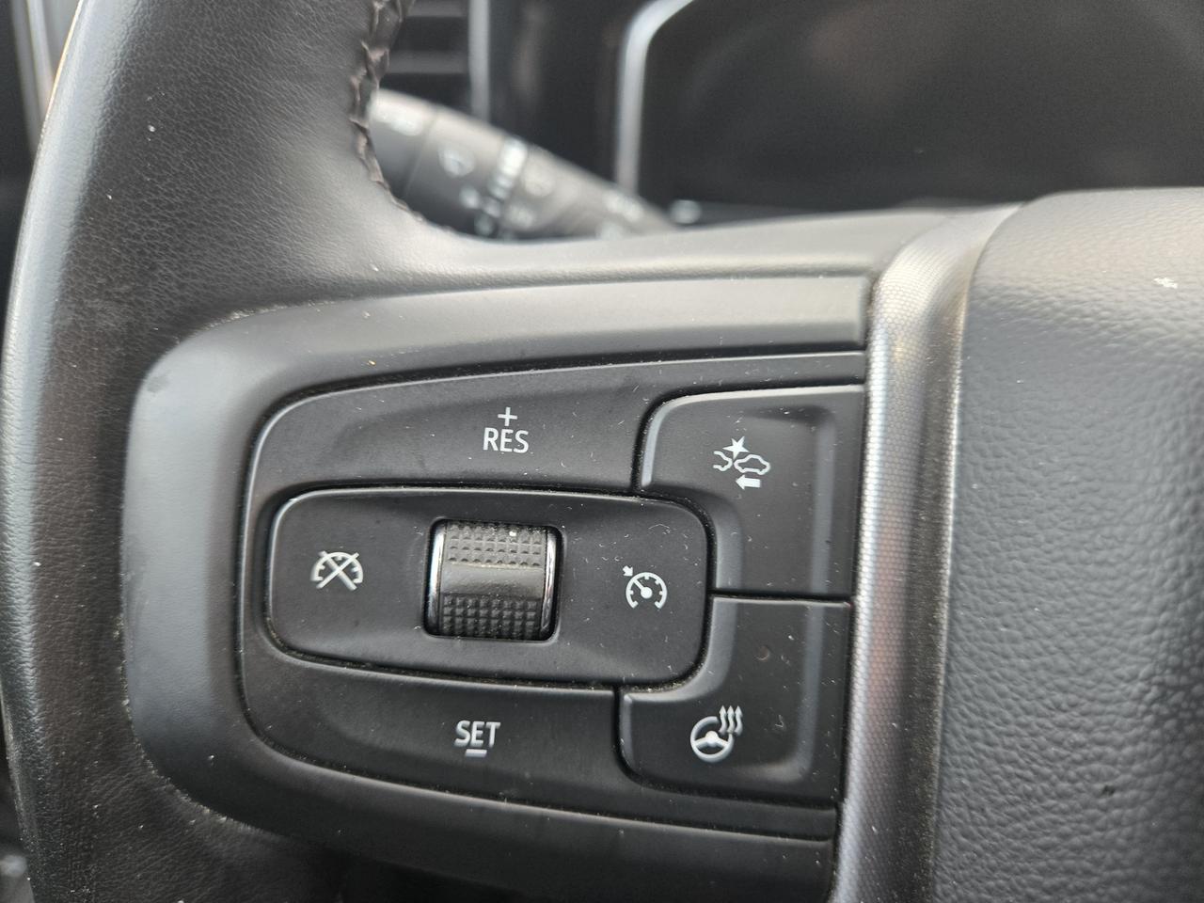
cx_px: 602
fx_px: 800
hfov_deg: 73.9
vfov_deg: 58.9
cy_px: 452
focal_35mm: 23
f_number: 1.8
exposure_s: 1/100
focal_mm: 5.4
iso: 200
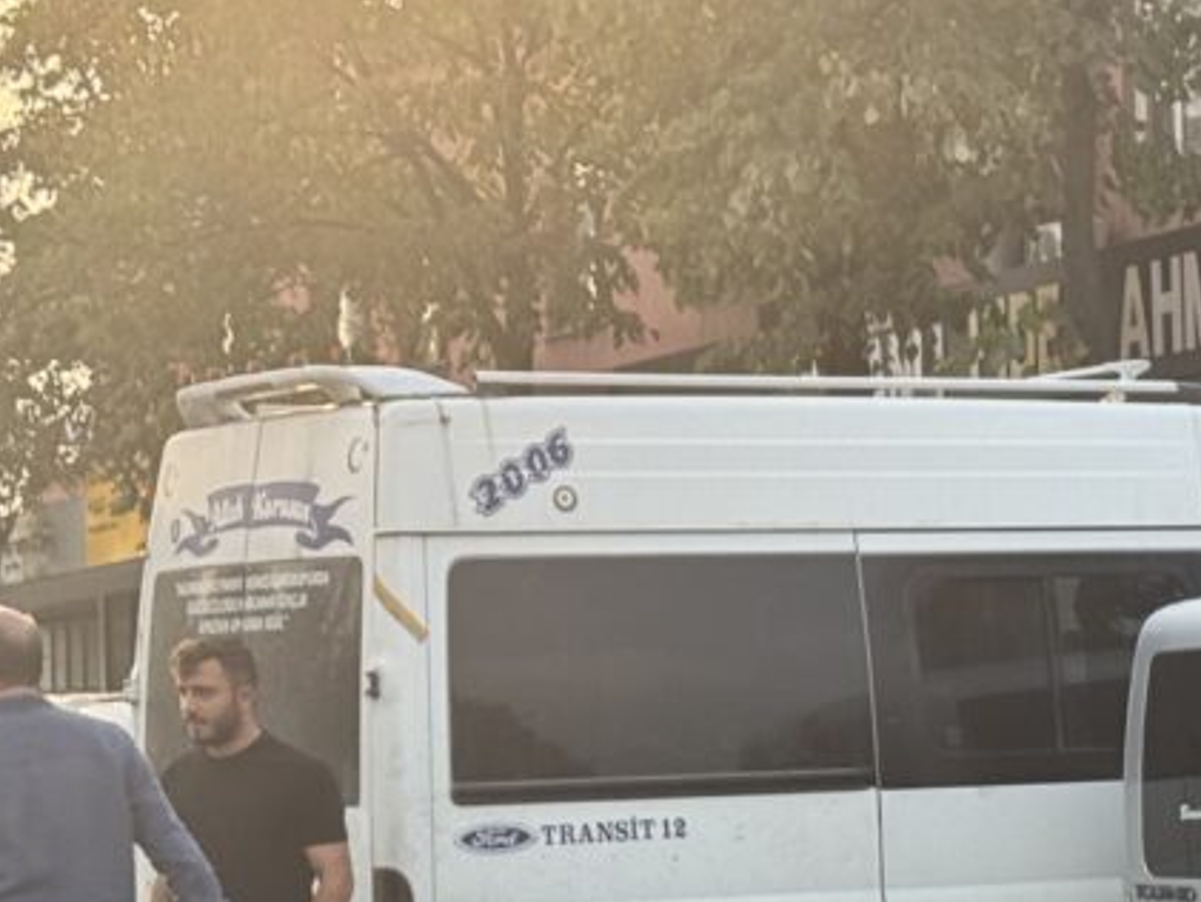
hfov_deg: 13.3
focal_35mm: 146
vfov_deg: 10.0
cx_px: 1207
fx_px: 5067
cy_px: 1022
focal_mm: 6.76
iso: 64
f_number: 1.78
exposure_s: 1/966
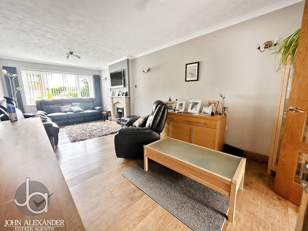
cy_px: 116
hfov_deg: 102.1
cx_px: 154
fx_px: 125
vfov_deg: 85.7
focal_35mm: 14
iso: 160
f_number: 2.2
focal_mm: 2.22
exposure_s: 1/99
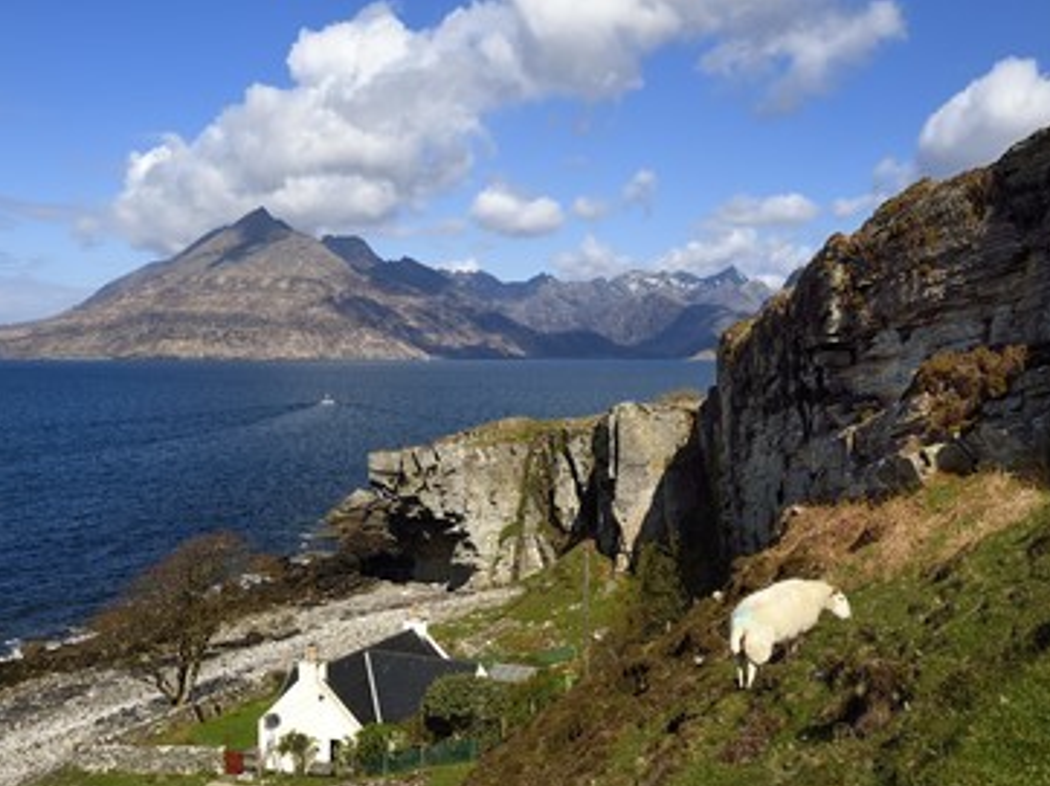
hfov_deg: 49.0
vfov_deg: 37.7
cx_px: 509
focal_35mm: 38
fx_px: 1152
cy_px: 403
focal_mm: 34
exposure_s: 1/400
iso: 200
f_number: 11
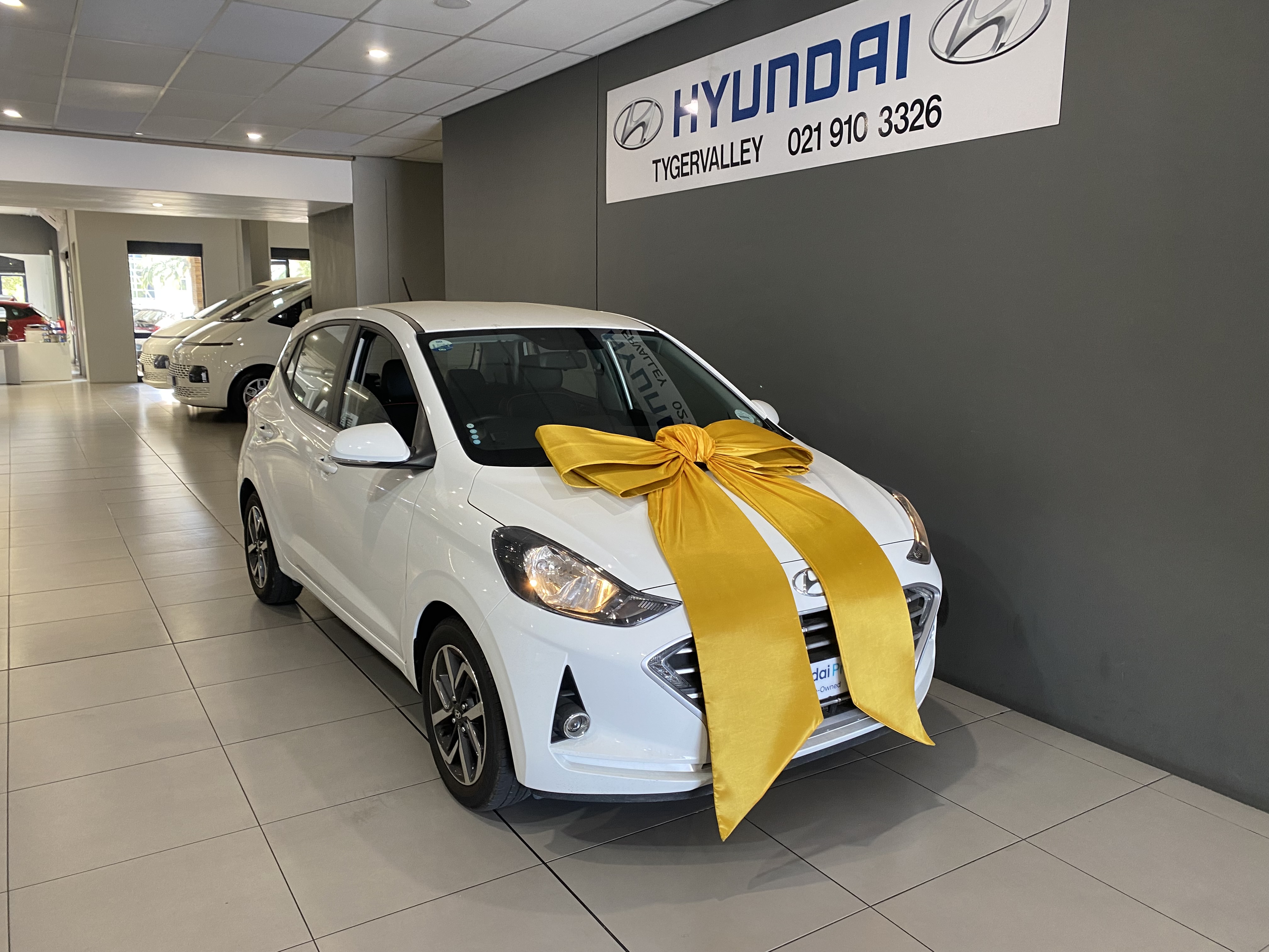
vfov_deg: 53.1
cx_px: 634
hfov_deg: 67.3
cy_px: 476
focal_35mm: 26
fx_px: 953
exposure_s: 1/50
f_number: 1.8
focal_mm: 4.25
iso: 100
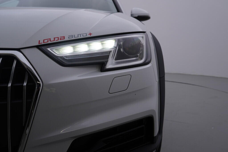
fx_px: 228
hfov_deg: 53.1
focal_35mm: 36
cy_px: 76
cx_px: 114
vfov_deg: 36.9
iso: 125
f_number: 5.6
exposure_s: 1/160
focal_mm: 24
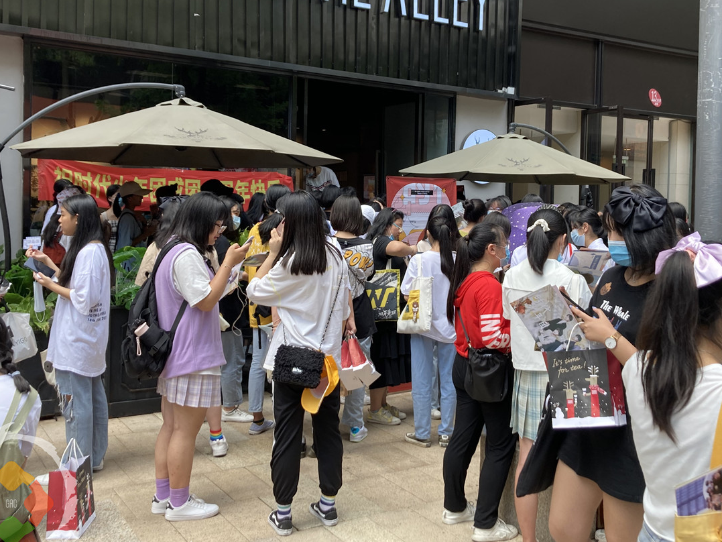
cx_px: 399
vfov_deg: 36.8
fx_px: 814
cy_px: 234
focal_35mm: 39
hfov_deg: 47.8
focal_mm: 3.99
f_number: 1.8
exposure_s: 1/121
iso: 25
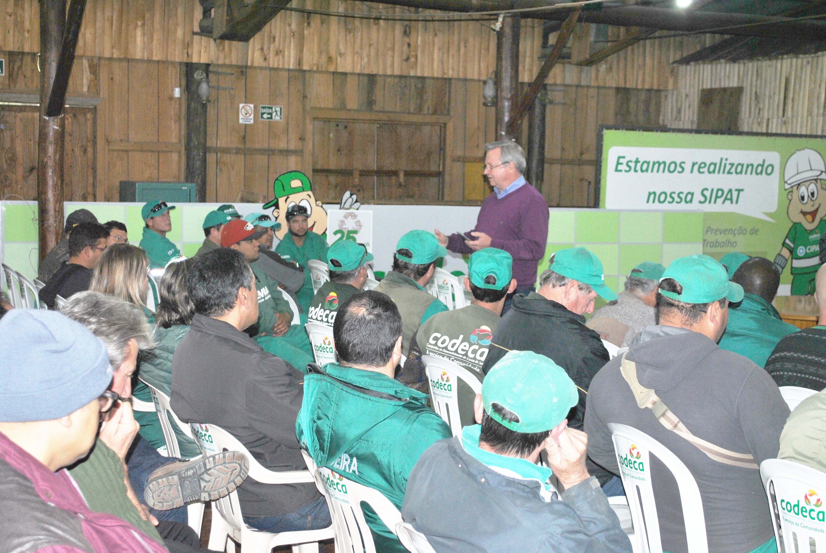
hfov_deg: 33.4
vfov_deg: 22.7
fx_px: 1378
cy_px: 276
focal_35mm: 60
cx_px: 413
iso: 200
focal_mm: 40
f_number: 5.3
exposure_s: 1/60
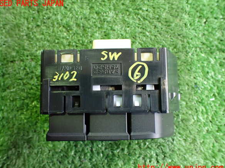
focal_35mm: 31
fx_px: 201
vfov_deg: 45.4
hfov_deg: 58.4
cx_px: 109
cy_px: 86
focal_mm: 5.4
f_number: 2.3
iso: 800
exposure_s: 1/50
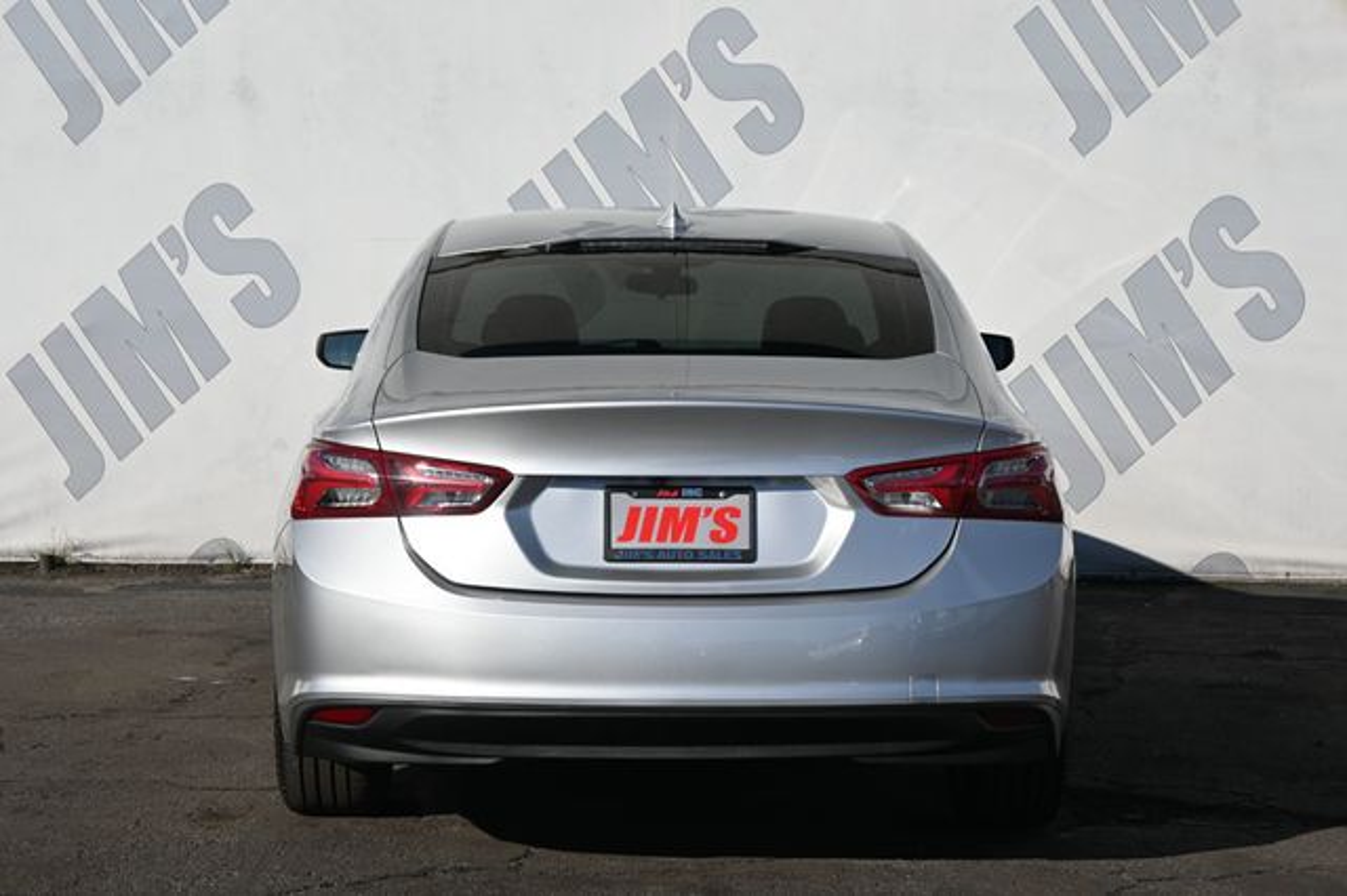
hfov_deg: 27.0
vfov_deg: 18.2
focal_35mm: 75
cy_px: 448
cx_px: 674
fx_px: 2805
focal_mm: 50
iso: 100
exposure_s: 1/400
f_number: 7.1
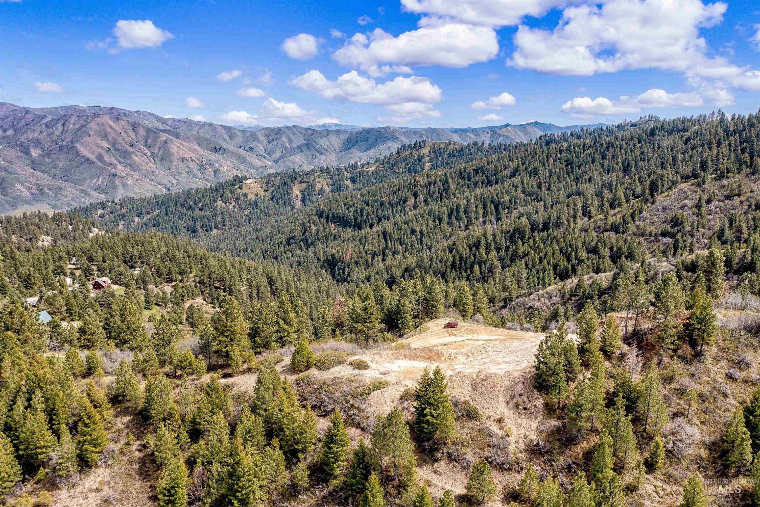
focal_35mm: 28
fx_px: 591
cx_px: 380
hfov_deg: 65.5
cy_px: 254
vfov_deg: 46.4
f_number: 4.5
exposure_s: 1/640
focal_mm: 10.26
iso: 100
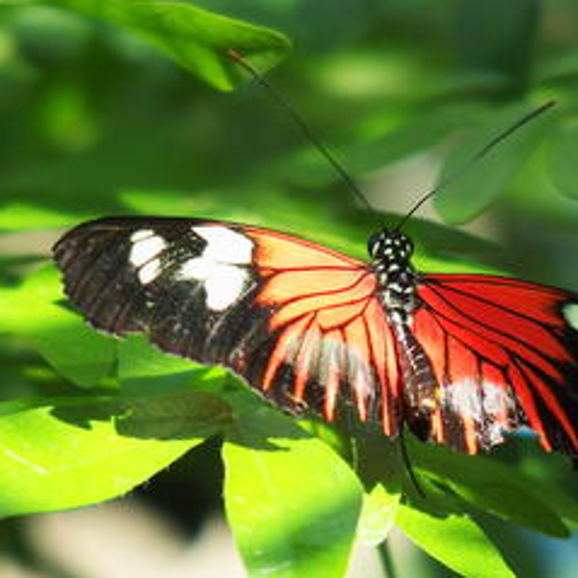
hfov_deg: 3.5
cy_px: 302
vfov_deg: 3.5
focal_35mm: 500
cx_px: 351
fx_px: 9446
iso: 100
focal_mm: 64.3
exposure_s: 1/320
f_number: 2.8
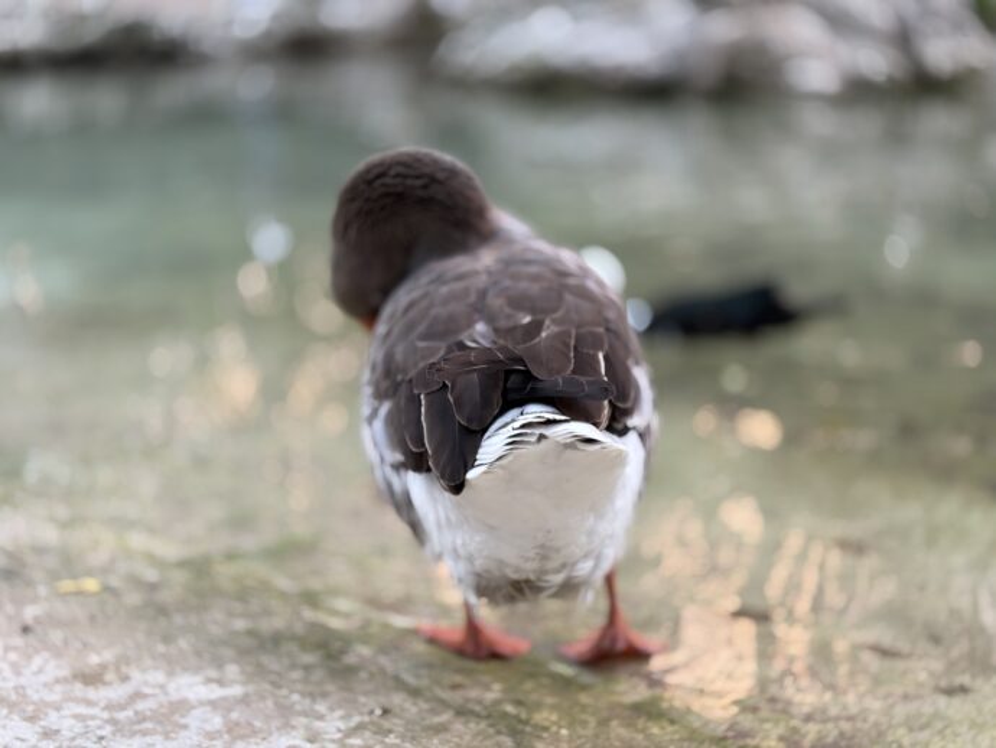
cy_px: 374
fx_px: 1382
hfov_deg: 39.6
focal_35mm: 48
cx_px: 498
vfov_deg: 30.3
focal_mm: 6.76
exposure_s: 1/66
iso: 100
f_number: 1.78
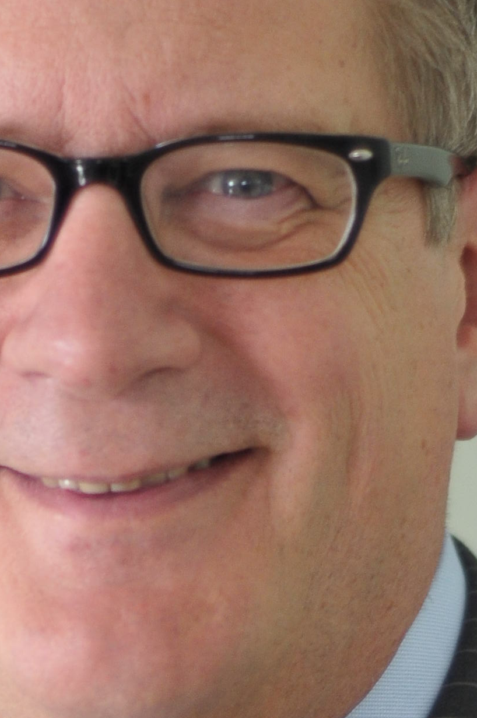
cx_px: 161
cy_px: 809
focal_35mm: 261
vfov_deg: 7.8
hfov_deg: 5.2
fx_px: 5202
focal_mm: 50
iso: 400
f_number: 1.8
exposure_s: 1/50
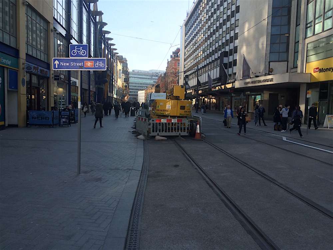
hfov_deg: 61.7
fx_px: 279
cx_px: 166
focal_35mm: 29
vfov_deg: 48.2
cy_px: 125
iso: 32
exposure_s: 1/684
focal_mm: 4.15
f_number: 2.2
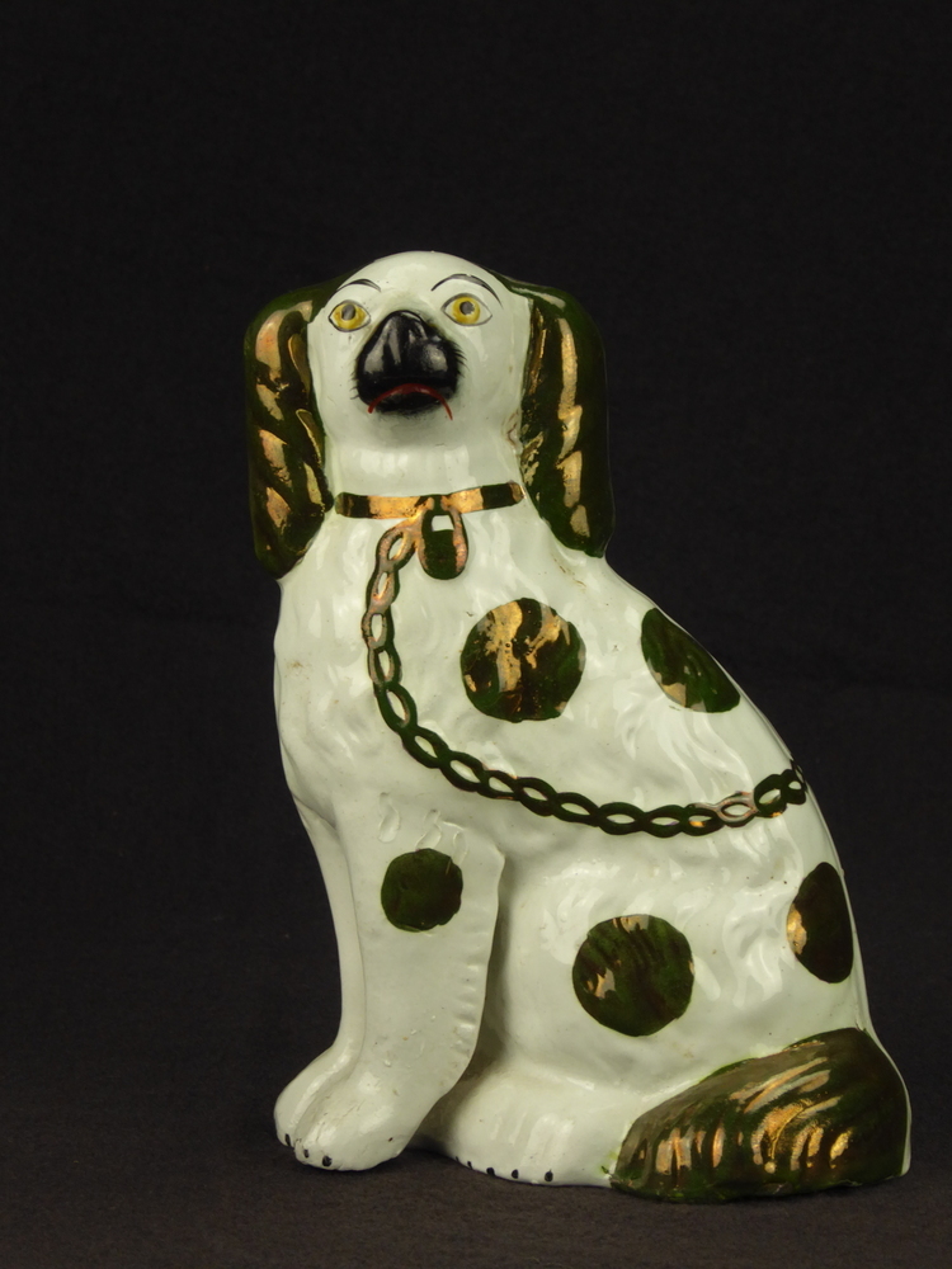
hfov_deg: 9.8
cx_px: 476
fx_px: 5537
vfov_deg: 13.1
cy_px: 634
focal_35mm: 151
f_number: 5.4
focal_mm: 27.1
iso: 200
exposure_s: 1/60
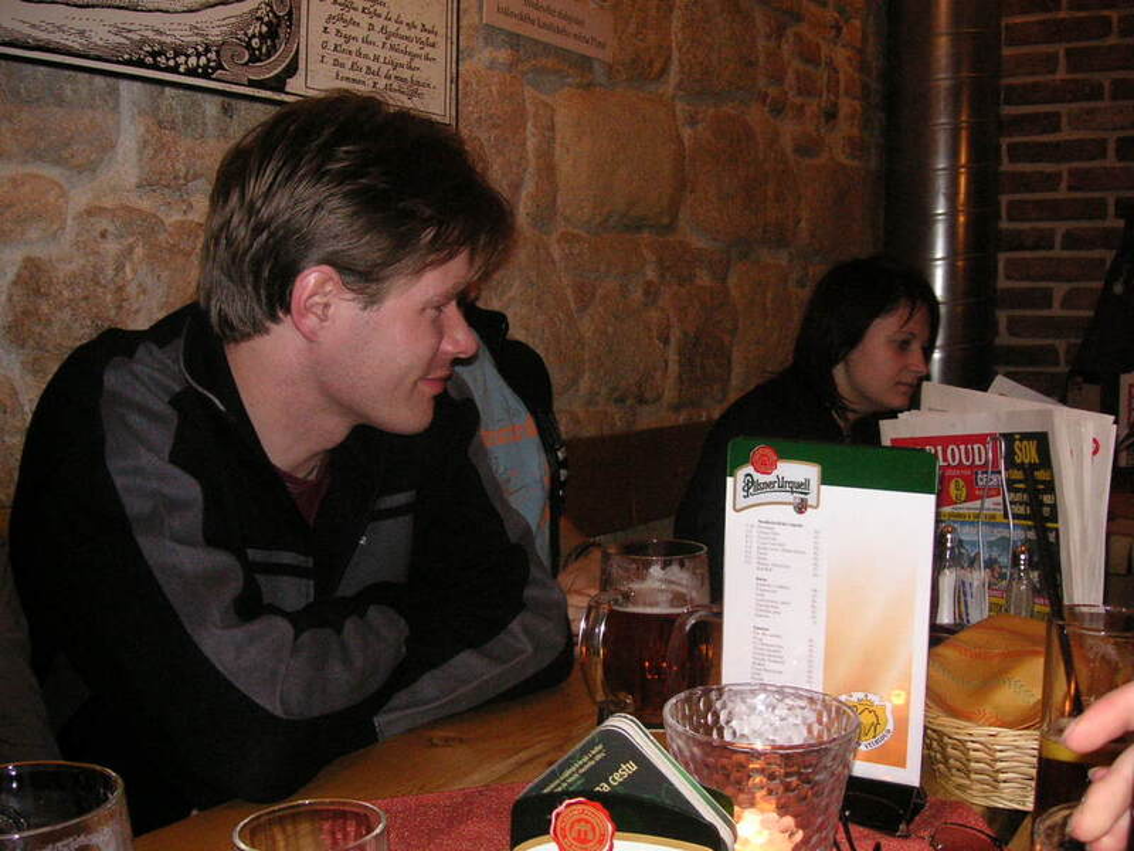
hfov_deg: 50.1
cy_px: 426
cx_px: 567
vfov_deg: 38.7
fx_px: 1212
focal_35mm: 37
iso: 160
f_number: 2.8
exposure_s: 1/45
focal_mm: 6.1
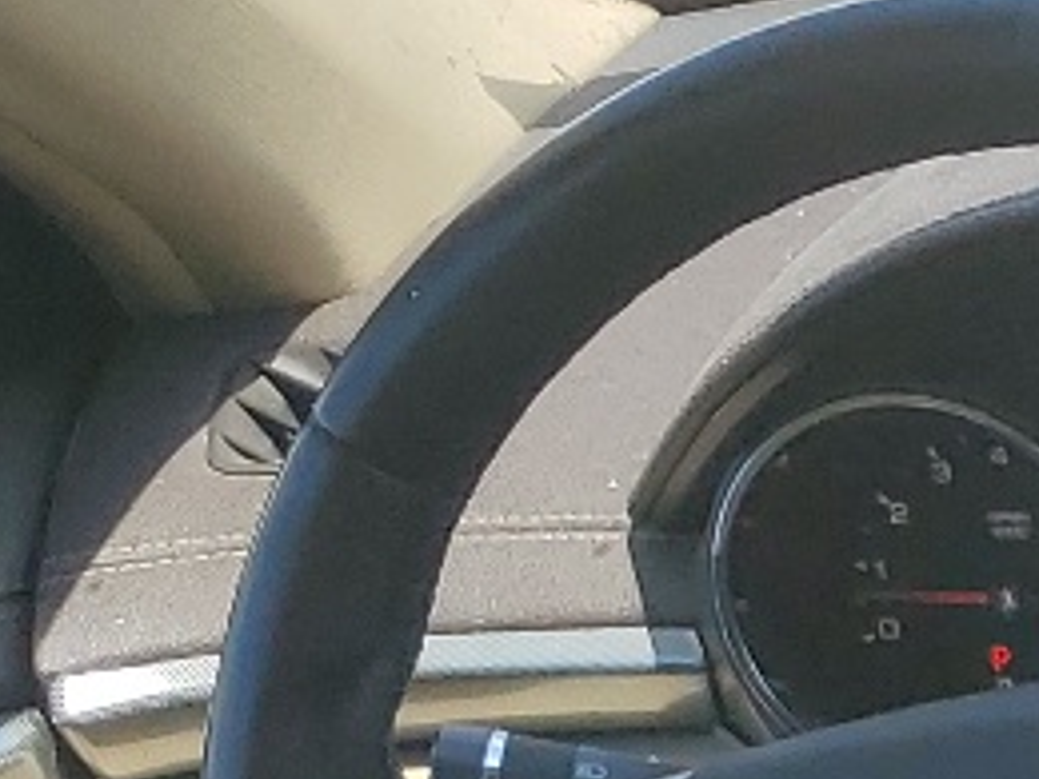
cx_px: 2717
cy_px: 2245
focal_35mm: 160
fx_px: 4802
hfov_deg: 10.2
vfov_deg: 8.1
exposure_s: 1/909
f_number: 1.5
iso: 50
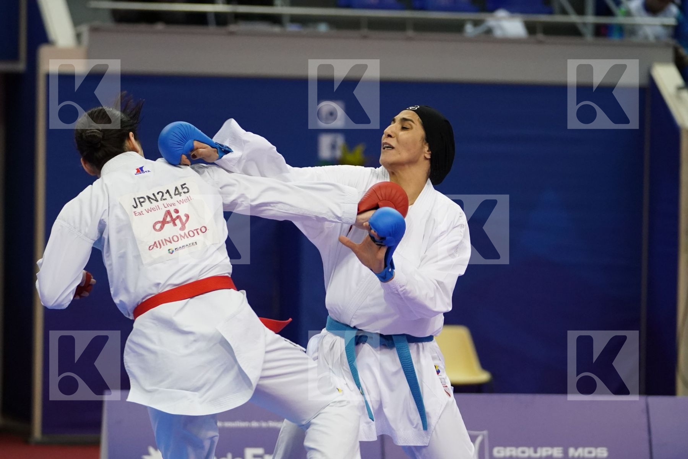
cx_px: 344
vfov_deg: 7.2
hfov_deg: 10.8
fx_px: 3631
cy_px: 230
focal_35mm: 190
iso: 4000
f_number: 2.8
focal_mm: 127
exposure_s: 1/1000
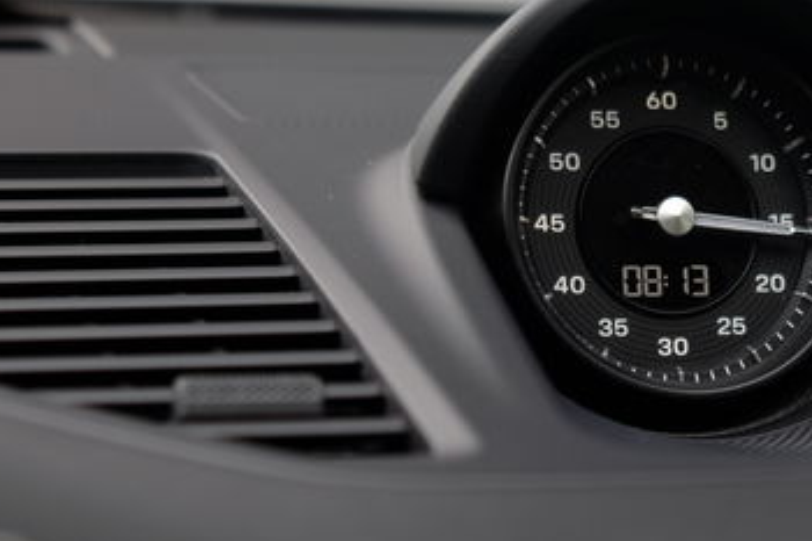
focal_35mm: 134
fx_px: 3021
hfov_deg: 15.2
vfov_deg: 10.2
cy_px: 239
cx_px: 668
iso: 320
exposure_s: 1/60
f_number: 4
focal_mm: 40.7
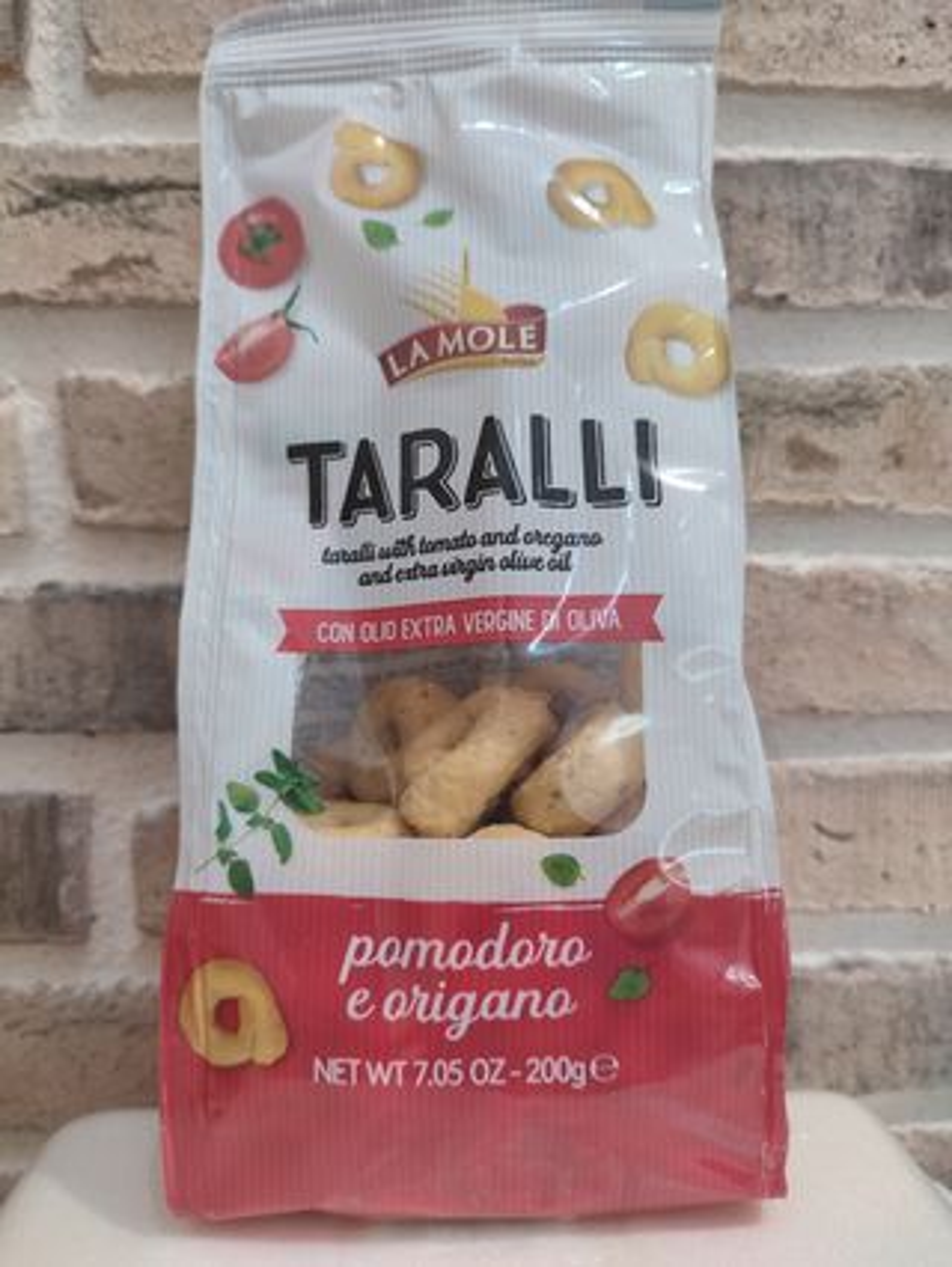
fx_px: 916
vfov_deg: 69.4
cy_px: 634
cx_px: 476
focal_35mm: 25
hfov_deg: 54.9
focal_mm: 6.04
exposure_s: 1/25
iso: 860
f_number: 1.9
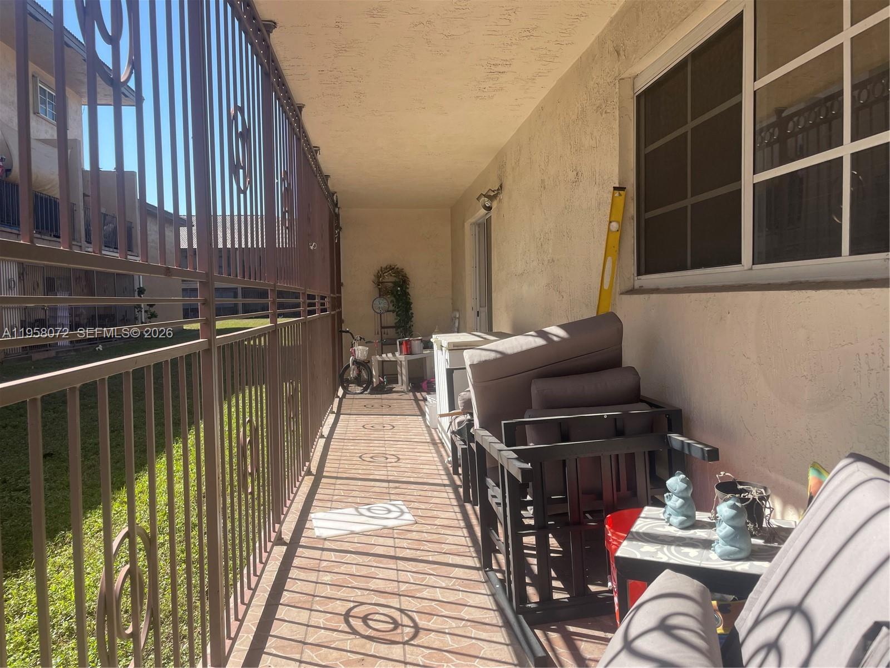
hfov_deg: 67.3
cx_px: 445
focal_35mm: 26
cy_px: 334
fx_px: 668
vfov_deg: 53.1
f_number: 1.6
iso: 32
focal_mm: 4.2
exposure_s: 1/1689
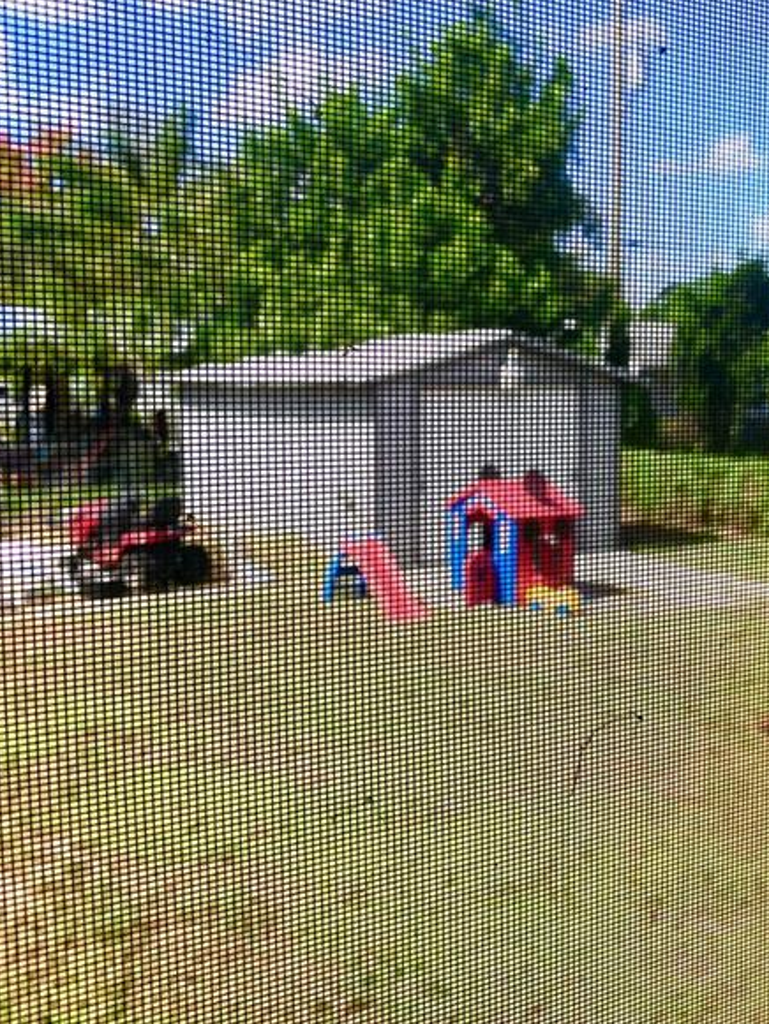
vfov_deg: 50.1
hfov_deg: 38.7
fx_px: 1096
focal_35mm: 37
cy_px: 469
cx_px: 367
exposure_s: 1/972
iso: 20
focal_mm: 3.99
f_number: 1.8
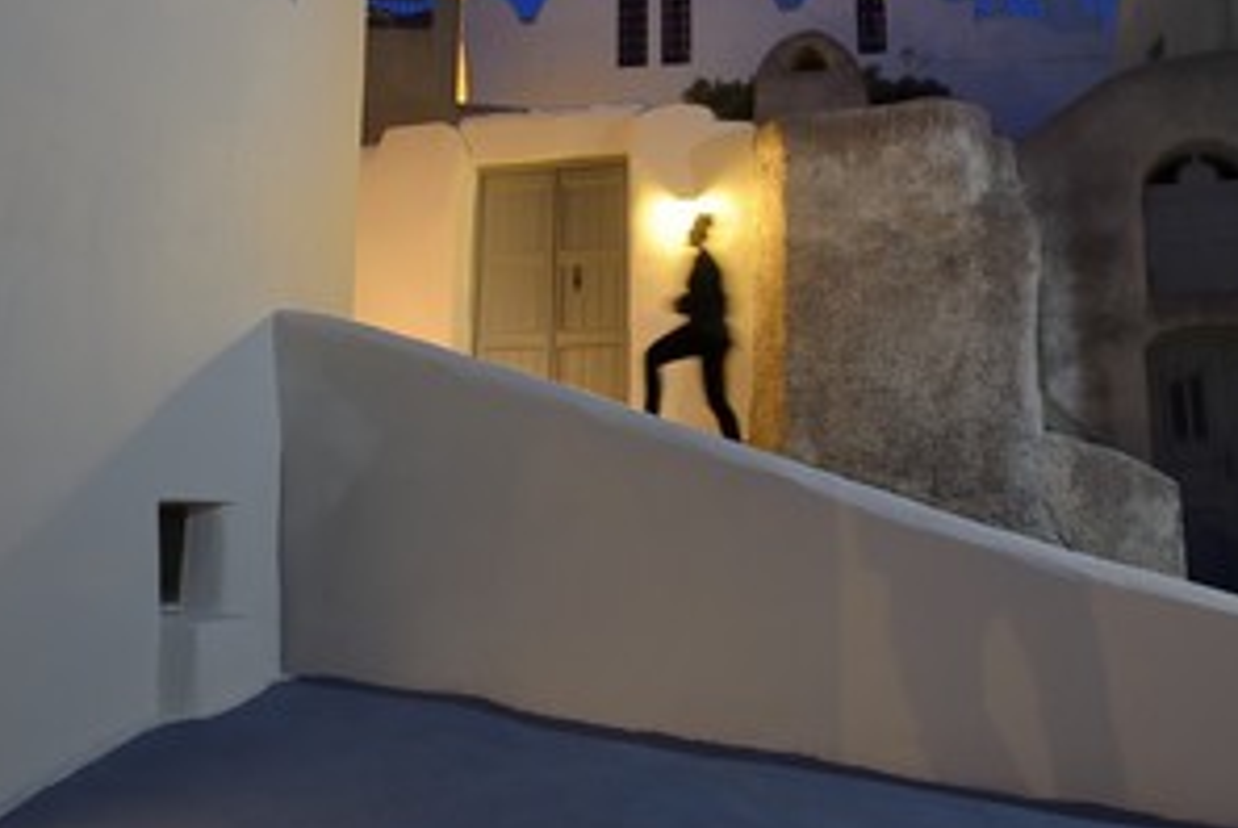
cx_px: 565
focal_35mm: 34
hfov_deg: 55.7
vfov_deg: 38.5
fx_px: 1170
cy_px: 268
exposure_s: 1/3.33
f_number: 5
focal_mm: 24
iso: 1000
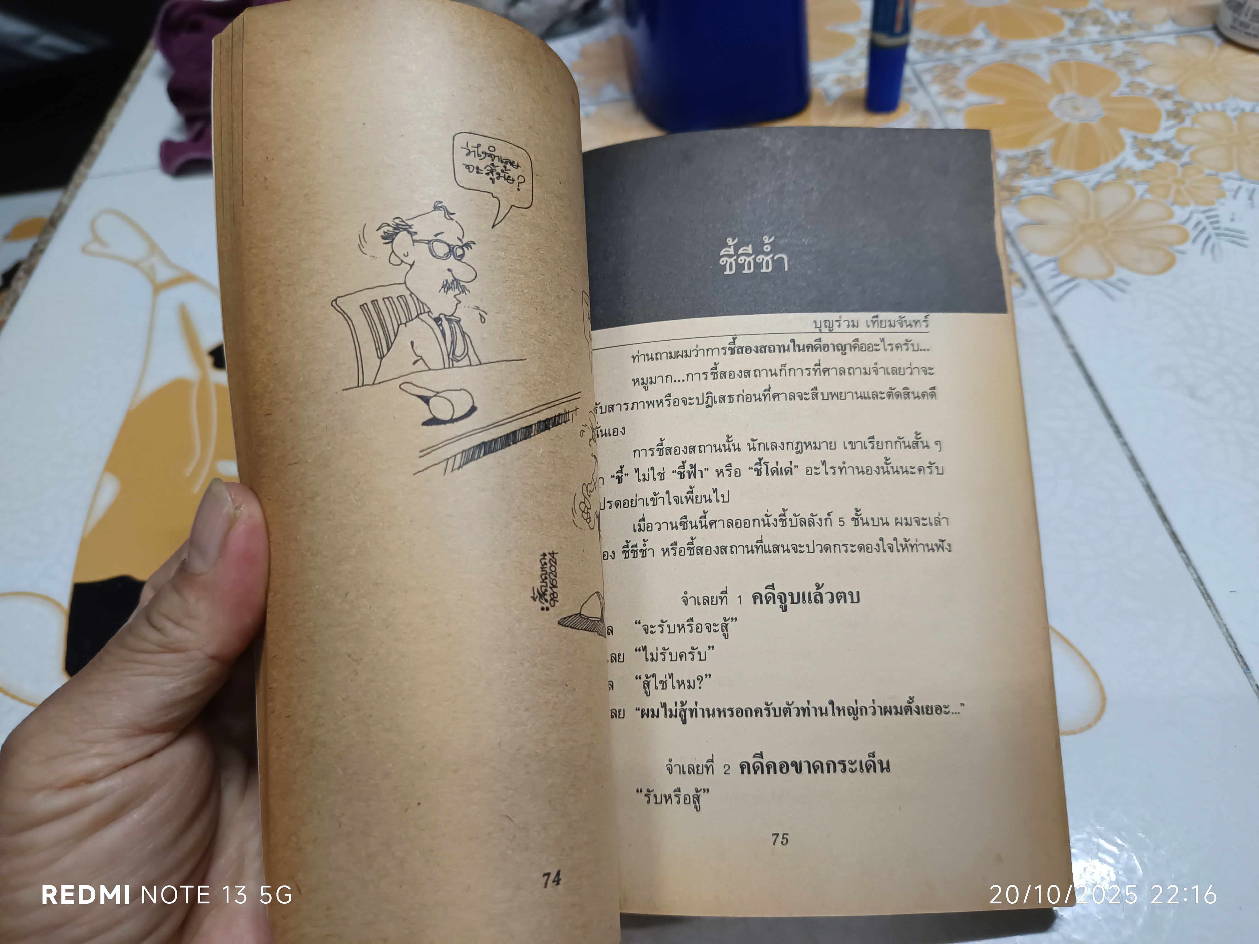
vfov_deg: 56.8
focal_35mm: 24
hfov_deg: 71.6
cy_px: 472
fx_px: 873
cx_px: 630
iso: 1166
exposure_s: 1/33.3
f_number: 1.7
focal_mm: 5.31
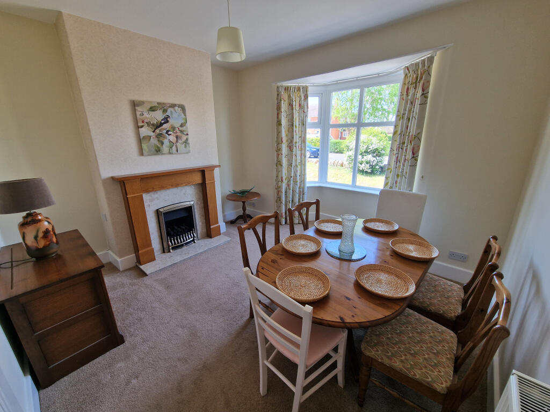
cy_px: 206
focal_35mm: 13
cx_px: 275
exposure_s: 1/50
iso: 50
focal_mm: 2.2
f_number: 2.2
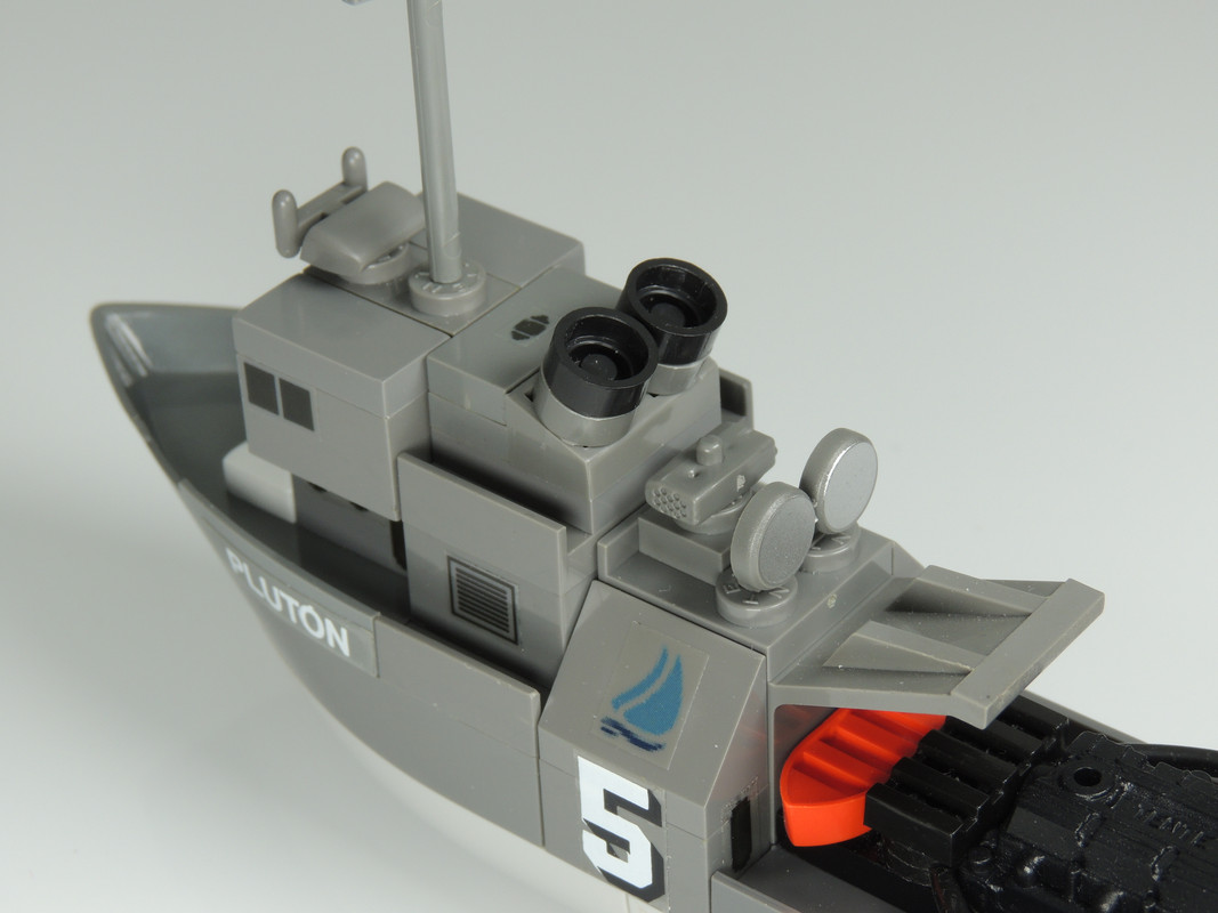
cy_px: 456
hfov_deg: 21.8
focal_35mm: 90
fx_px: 3166
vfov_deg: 16.4
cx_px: 609
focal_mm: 16
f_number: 5.1
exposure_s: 1/30
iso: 100
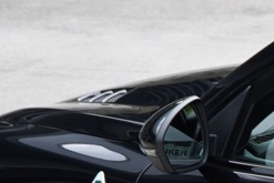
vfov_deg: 3.3
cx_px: 660
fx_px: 3137
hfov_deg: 4.9
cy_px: 476
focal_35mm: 412
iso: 100
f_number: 5
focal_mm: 53
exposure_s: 1/160
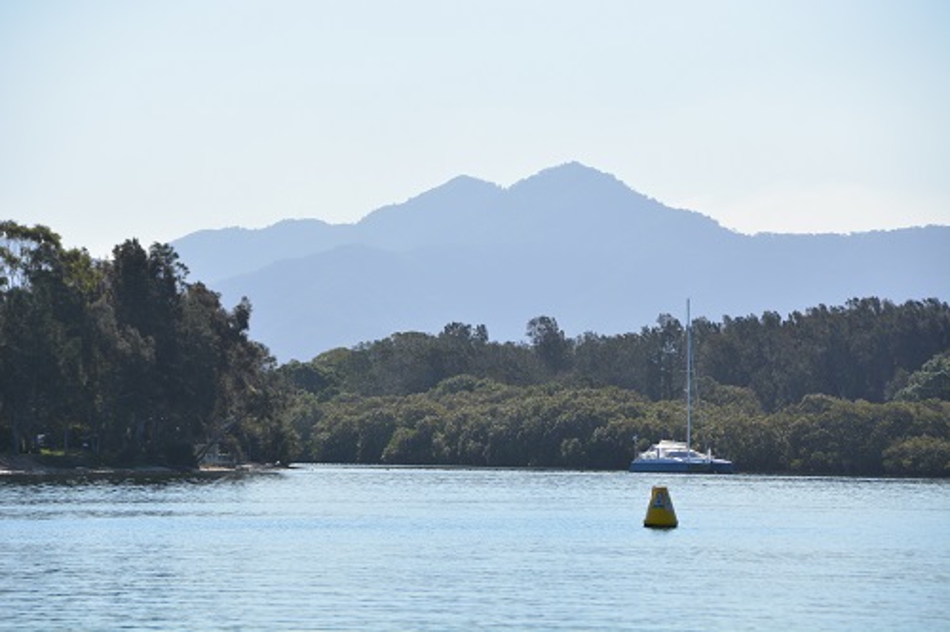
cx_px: 475
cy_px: 316
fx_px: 5342
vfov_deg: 6.8
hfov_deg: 10.2
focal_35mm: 202
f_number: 8
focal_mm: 135
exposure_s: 1/1000
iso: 200
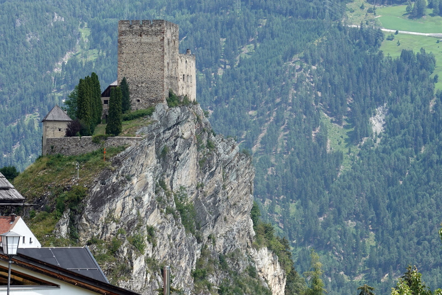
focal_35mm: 122
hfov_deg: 16.8
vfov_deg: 11.2
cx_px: 221
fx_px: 1498
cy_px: 148
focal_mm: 44.38
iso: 125
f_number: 7.1
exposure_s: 1/200
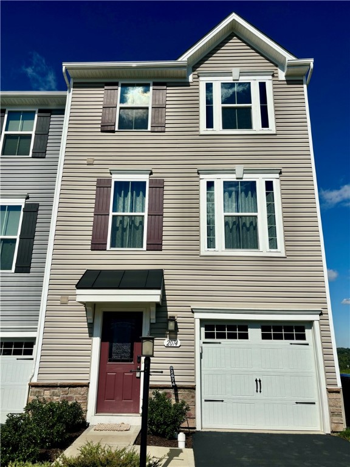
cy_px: 234
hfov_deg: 53.1
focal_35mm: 26
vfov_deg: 67.3
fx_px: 351
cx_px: 175
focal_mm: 5.96
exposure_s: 1/10989
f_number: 1.6
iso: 50
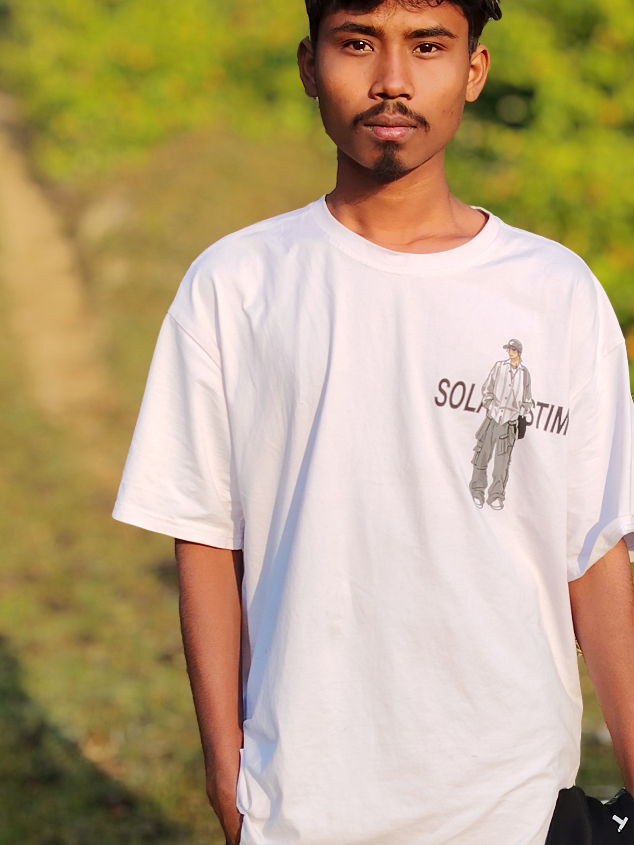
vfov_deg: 26.3
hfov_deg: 19.9
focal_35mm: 74
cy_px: 388
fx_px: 1807
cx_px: 372
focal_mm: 5.25
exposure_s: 1/551
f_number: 4
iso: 100
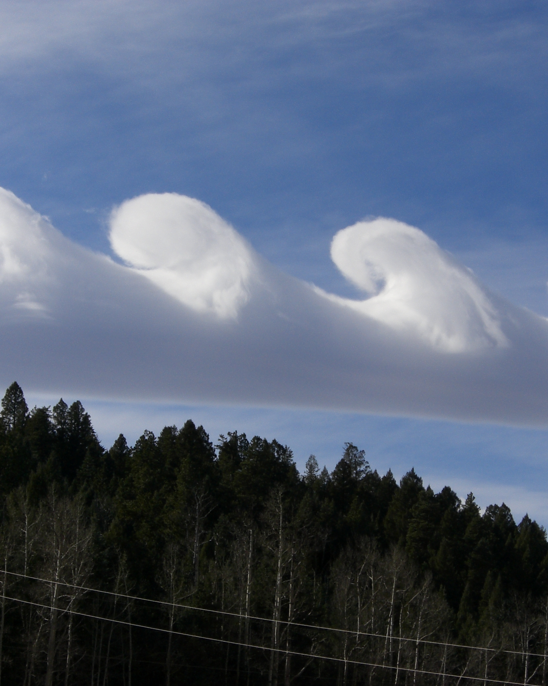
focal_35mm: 123
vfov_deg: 15.6
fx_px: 2494
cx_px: 352
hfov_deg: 12.5
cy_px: 343
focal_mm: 15.3
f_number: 7.4
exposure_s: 1/400
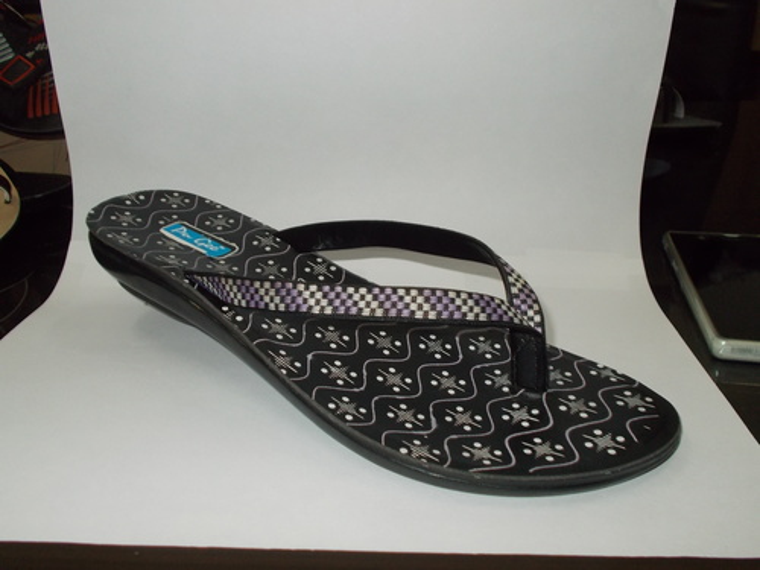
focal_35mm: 34
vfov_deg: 41.8
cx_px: 380
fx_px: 746
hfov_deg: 54.0
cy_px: 285
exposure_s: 1/25
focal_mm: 6
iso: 200
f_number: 3.6
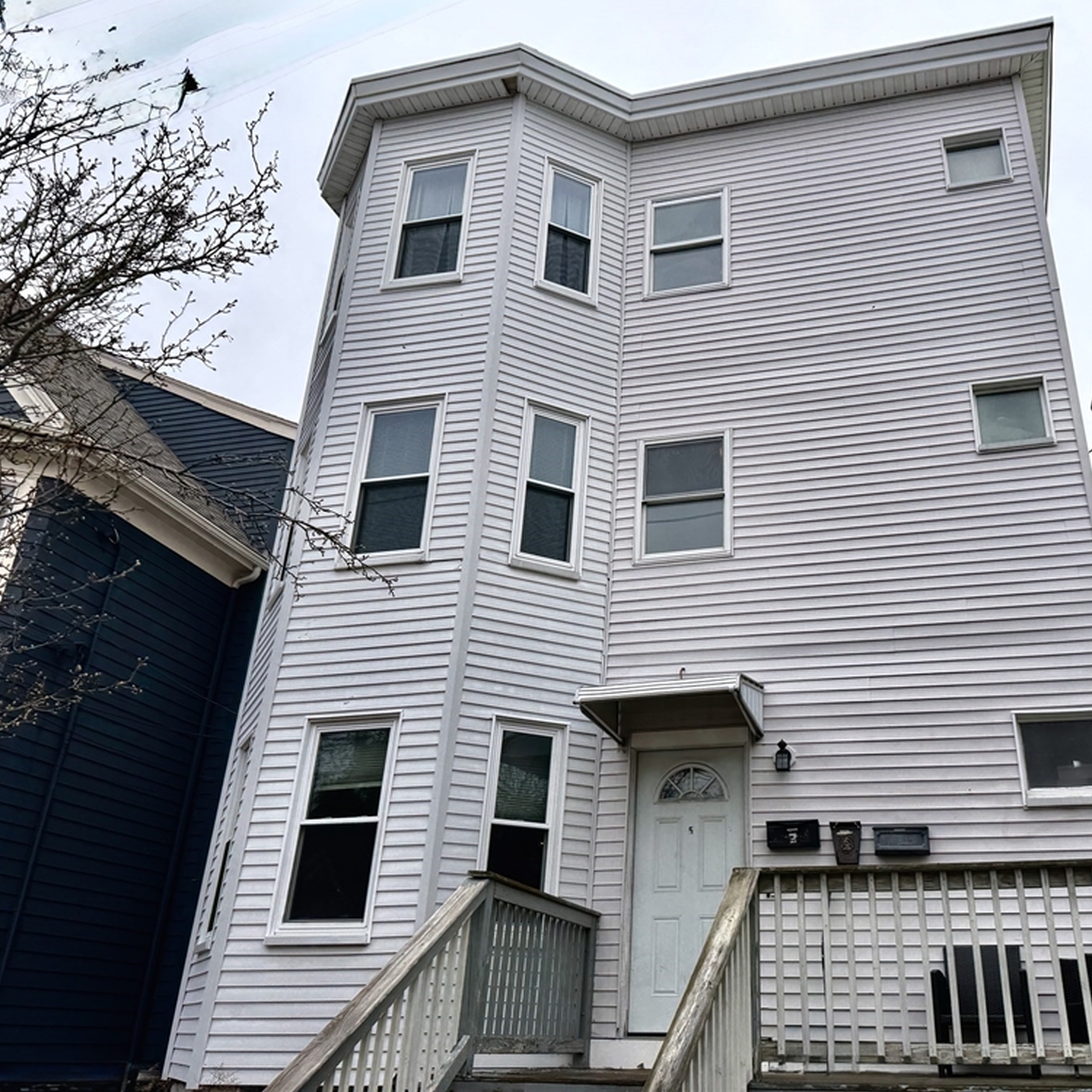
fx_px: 1035
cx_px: 698
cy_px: 534
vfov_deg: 55.6
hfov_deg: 54.8
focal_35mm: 29
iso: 80
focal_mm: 6.76
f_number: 1.78
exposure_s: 1/4405
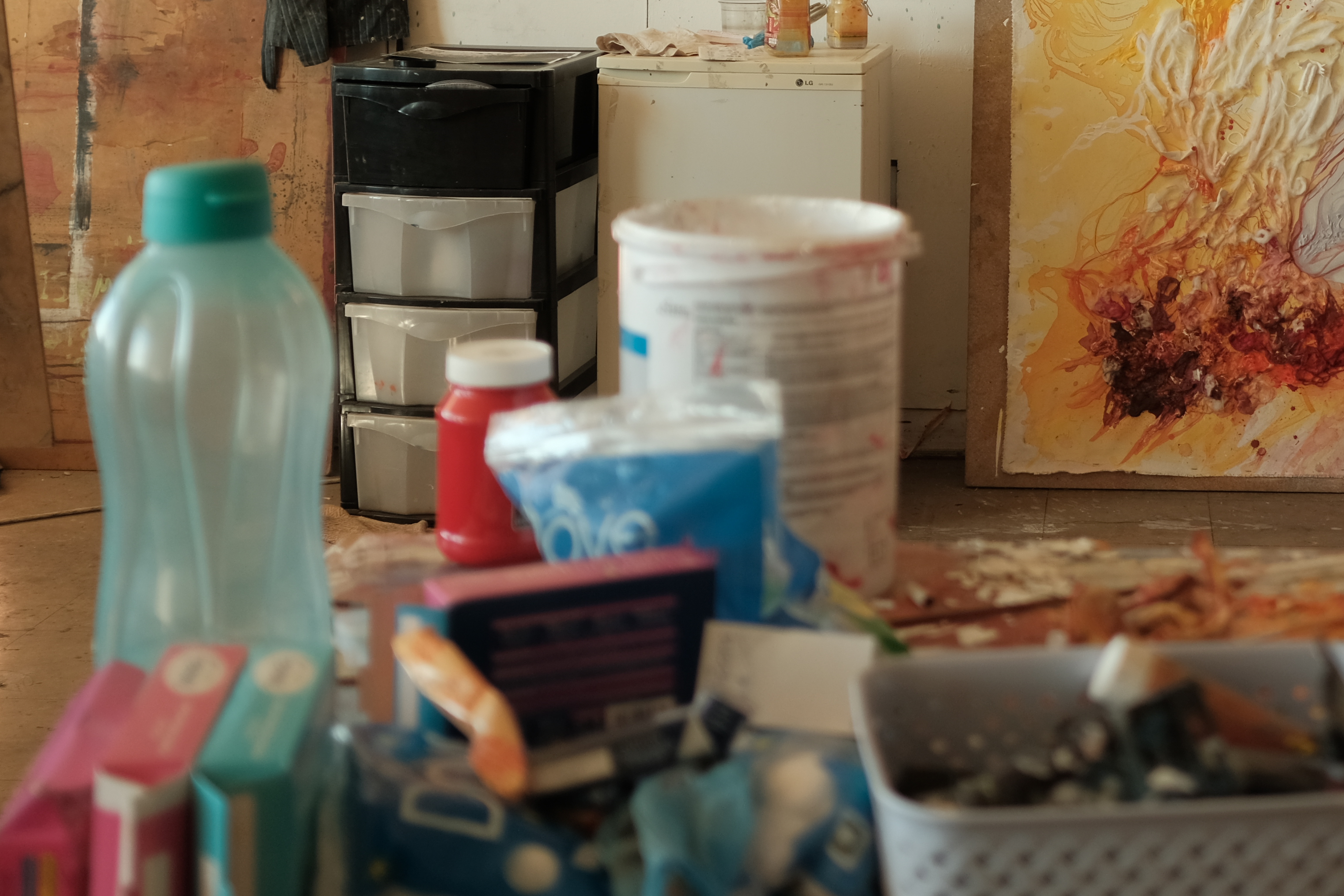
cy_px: 92
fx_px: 2576
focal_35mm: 69
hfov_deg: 28.3
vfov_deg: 19.4
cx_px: 1166
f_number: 2.2
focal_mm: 23
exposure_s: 1/150
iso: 200
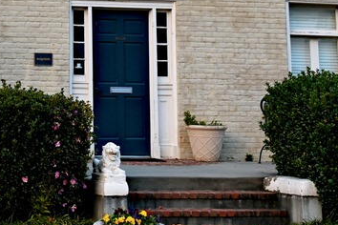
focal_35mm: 119
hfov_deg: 16.7
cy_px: -133
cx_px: -27
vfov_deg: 11.0
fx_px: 1115
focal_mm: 33.5
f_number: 4.8
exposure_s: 1/160
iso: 400
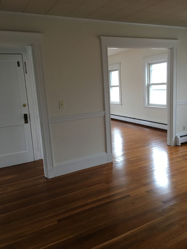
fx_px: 209
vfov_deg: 61.7
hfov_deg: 48.2
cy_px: 124
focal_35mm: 29
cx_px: 94
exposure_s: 1/30
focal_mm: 4.15
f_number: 2.2
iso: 32
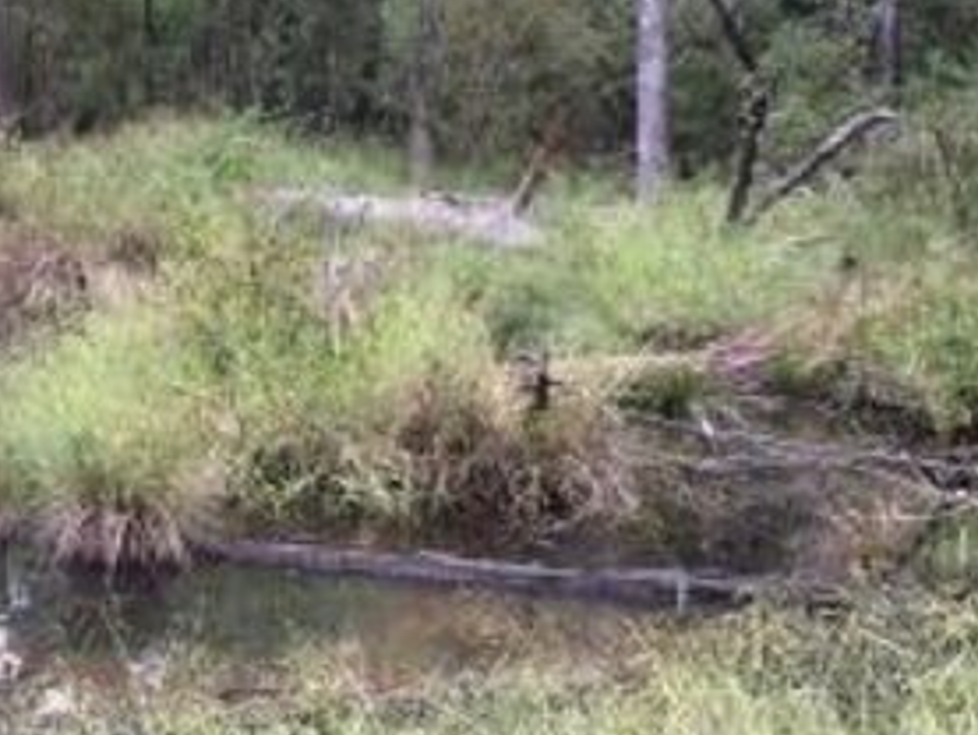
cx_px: -19
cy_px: 419
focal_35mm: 66
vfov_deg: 22.3
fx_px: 1865
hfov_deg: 27.5
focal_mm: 4.15
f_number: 2.2
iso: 32
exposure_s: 1/230
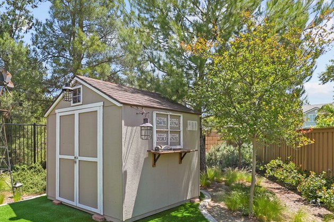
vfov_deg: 47.5
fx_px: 249
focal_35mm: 27
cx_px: 127
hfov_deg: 66.8
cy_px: 148
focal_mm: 16.5
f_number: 11
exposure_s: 1/125
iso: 160
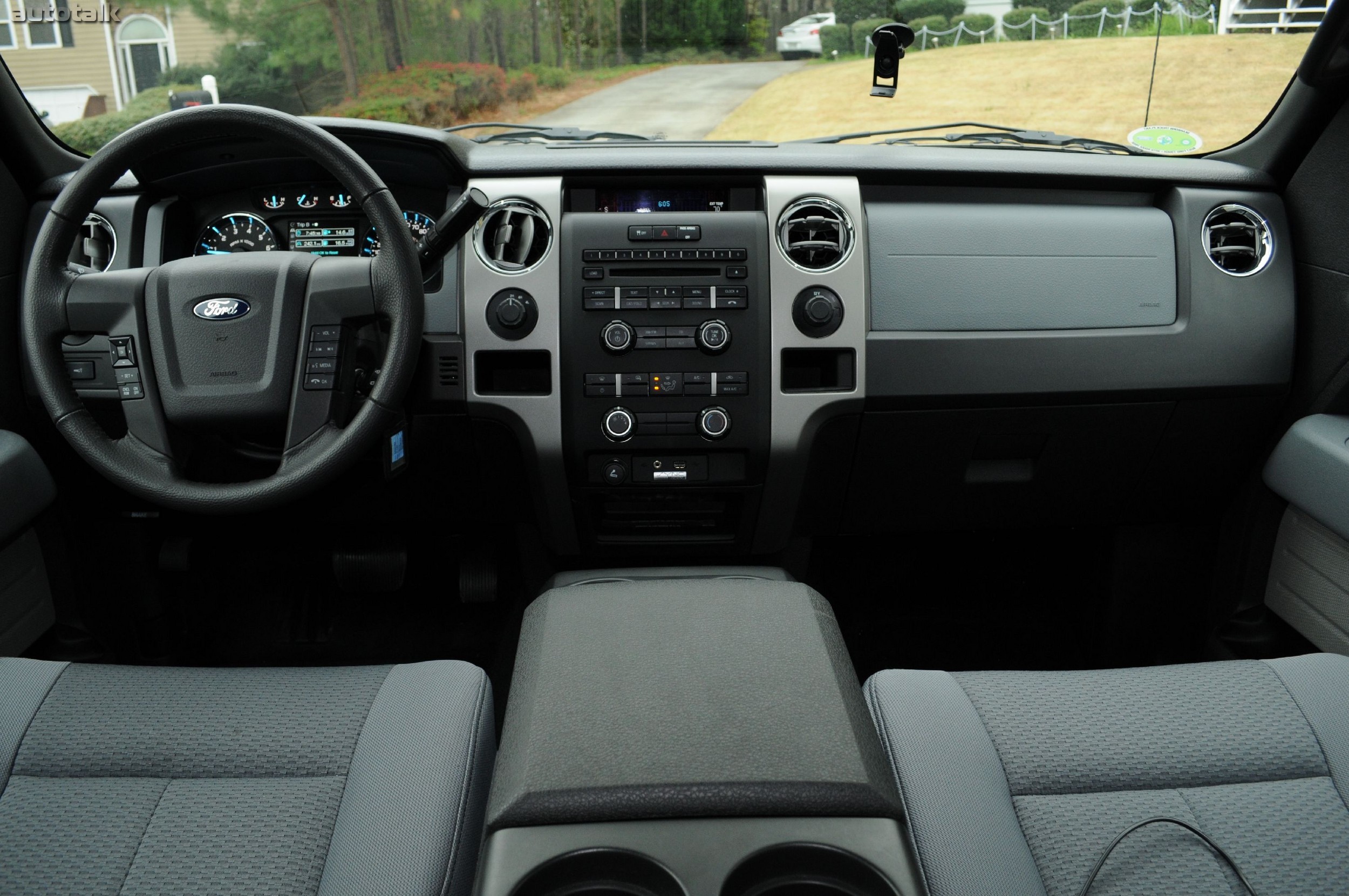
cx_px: 674
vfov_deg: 47.8
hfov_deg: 67.4
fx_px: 1011
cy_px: 448
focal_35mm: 27
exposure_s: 1/60
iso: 500
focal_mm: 18
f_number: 5.6
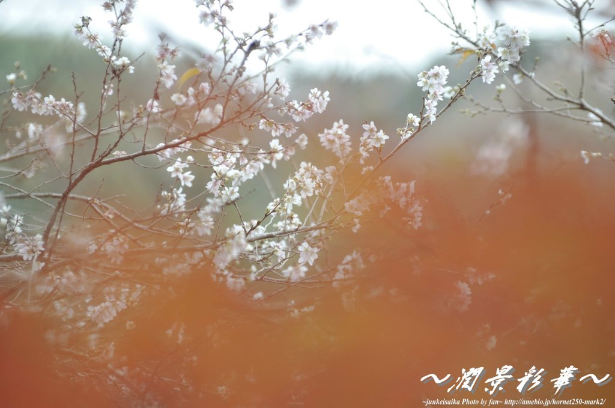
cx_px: 308
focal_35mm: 202
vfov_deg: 6.8
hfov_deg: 10.2
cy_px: 204
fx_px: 3453
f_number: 3.2
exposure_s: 1/200
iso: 200
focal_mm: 135
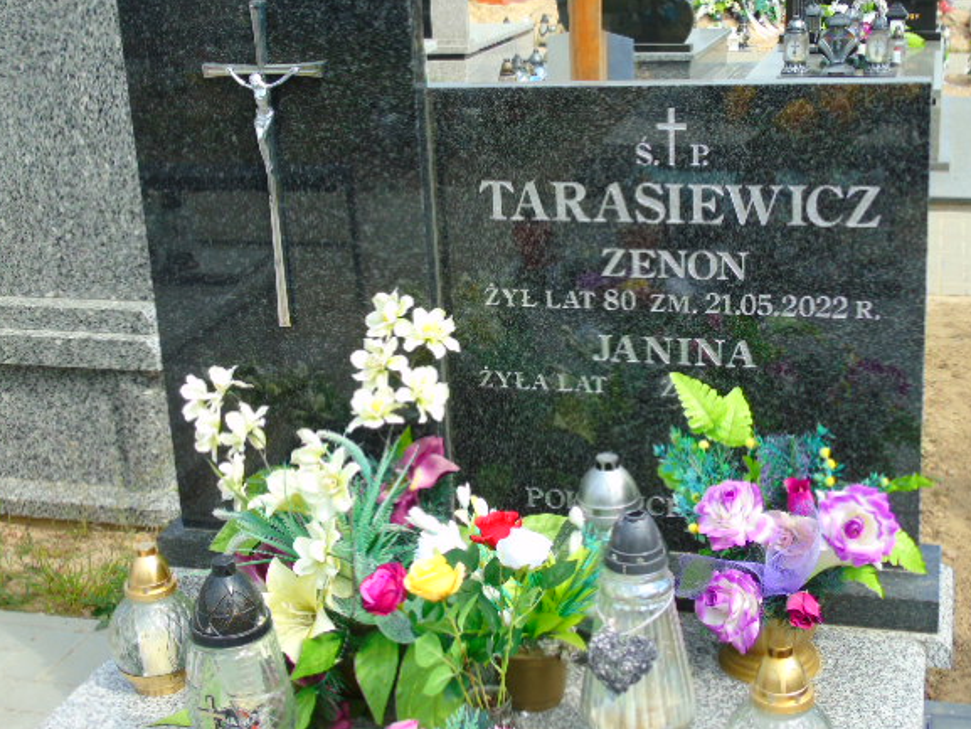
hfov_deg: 37.5
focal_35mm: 51
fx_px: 1431
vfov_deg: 28.6
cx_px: 518
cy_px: 343
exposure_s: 1/320
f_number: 4.1
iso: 80
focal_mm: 8.2
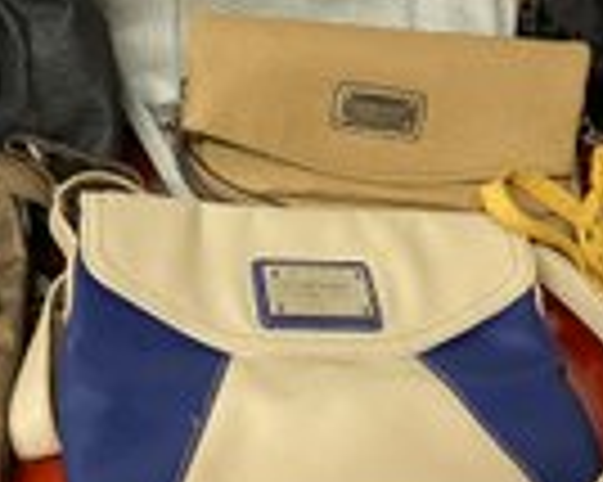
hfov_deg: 29.1
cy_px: 106
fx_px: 1159
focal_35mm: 65
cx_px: 263
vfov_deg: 23.2
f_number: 1.8
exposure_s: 1/60
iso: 200
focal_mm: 4.25
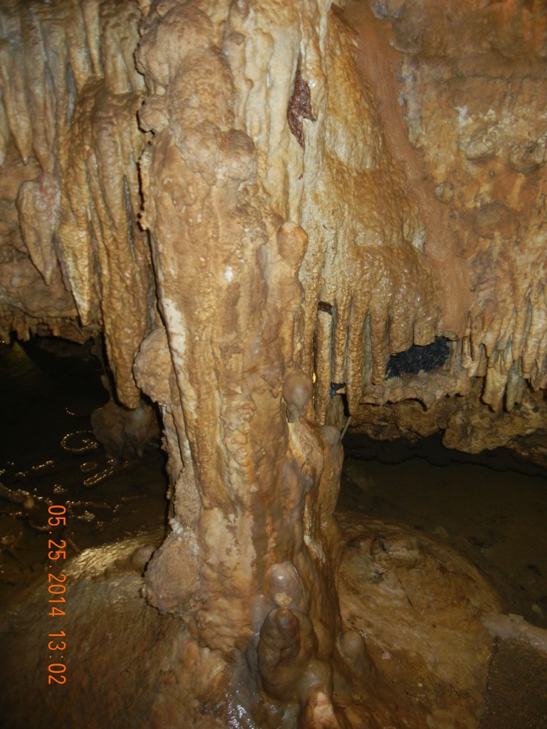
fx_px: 632
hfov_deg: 46.8
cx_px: 274
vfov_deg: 60.0
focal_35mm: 30
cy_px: 364
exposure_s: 1/30
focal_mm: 5.4
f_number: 3.5
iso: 200
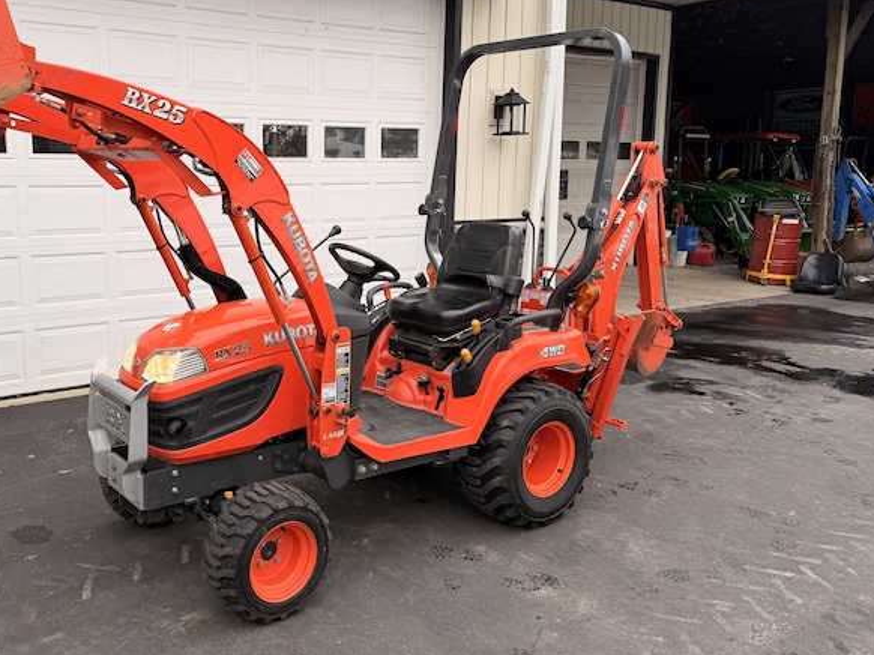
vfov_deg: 42.9
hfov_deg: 54.1
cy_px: 293
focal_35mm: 33
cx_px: 281
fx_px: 833
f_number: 1.78
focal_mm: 6.76
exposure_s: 1/528
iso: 80
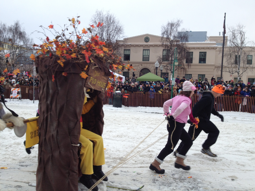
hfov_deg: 52.6
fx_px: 258
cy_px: 96
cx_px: 128
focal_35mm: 35
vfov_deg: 40.7
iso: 50
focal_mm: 4.28
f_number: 2.4
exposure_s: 1/246
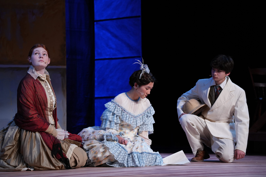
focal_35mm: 135
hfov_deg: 15.2
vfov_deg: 10.2
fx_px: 997
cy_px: 88
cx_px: 133
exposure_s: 1/160
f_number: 5
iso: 1600
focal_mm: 135
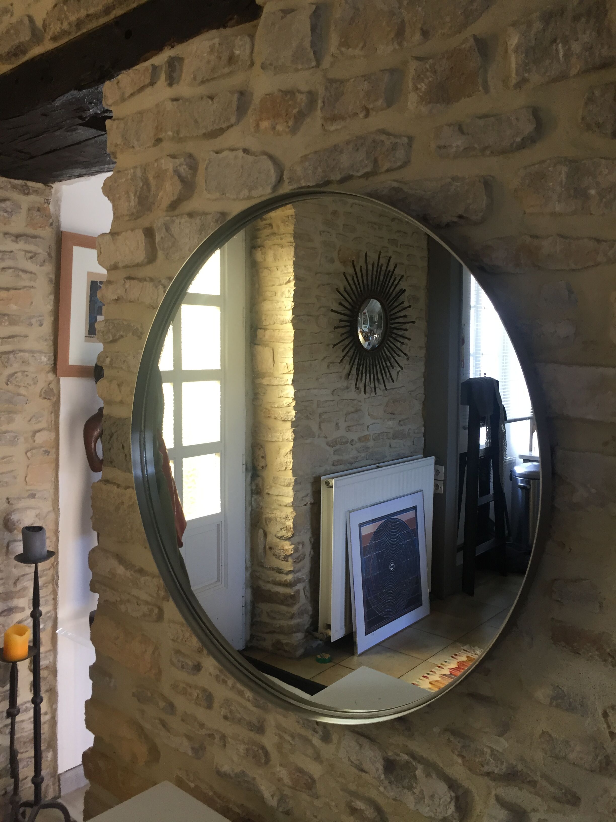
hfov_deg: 48.2
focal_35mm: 29
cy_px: 411
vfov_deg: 61.7
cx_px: 308
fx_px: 688
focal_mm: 4.15
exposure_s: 1/33
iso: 50
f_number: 2.2
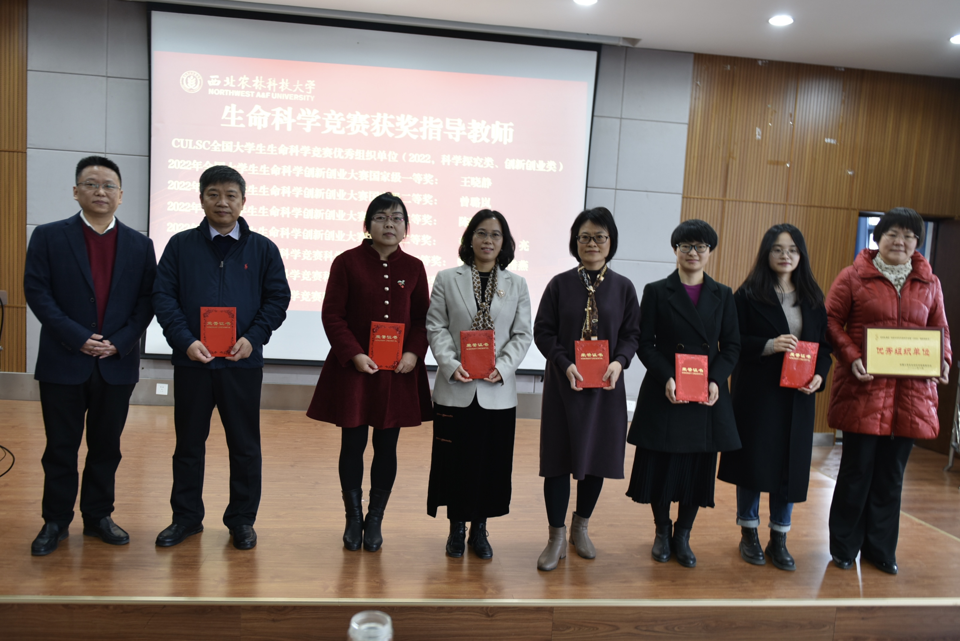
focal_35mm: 24
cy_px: 320
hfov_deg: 73.7
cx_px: 480
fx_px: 640
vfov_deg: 53.2
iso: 360
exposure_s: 1/25
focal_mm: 24
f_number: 2.8
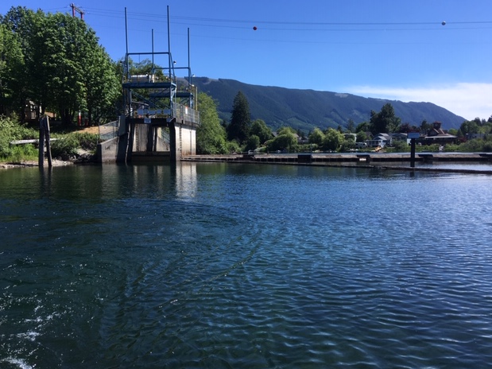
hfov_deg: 60.0
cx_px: 242
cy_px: 184
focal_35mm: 30
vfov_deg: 46.8
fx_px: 426
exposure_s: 1/1326
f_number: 2.2
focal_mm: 4.15
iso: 25
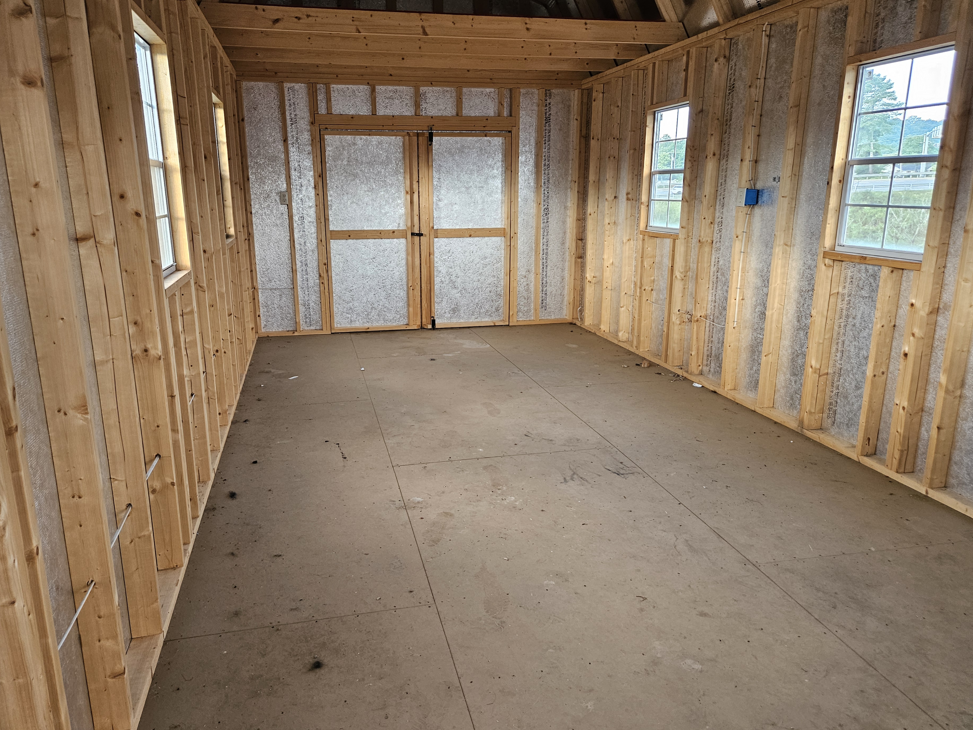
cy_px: 376
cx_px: 470
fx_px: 703
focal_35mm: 25
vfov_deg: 54.9
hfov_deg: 69.4
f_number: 1.8
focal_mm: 5.4
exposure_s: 1/170
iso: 320
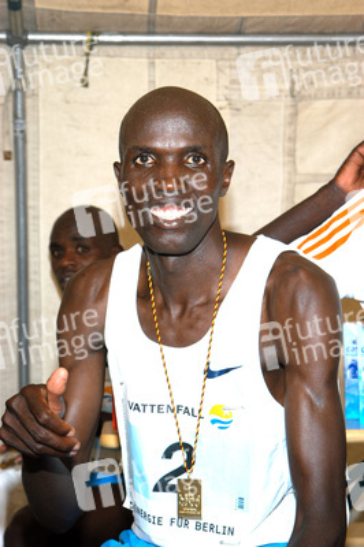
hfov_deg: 14.7
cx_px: 182
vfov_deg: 21.9
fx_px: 1413
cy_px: 274
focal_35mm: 93
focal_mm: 62
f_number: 7.1
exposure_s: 1/160
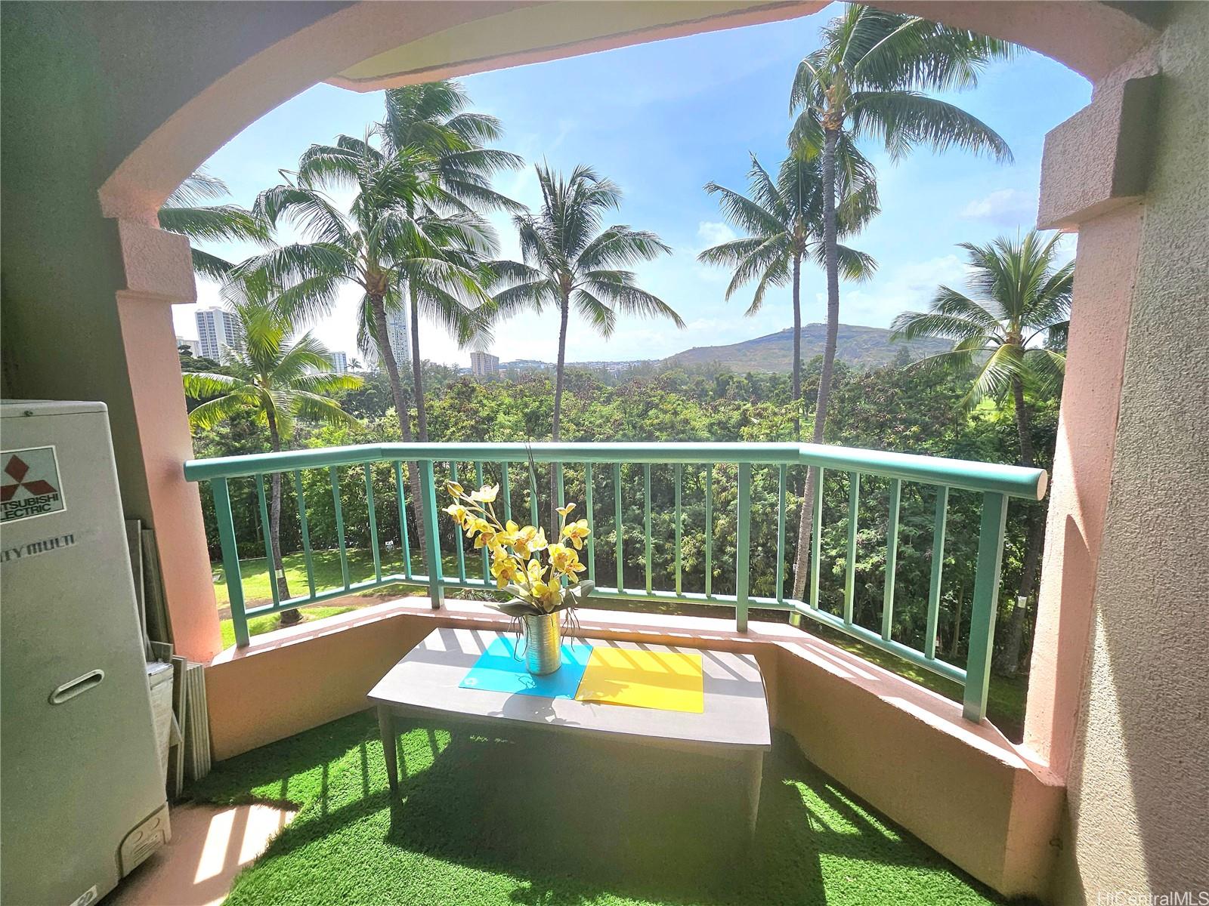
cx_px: 604
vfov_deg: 89.9
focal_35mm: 13
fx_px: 454
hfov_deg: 106.2
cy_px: 453
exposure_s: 1/1250
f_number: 2.2
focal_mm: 1.7
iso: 32
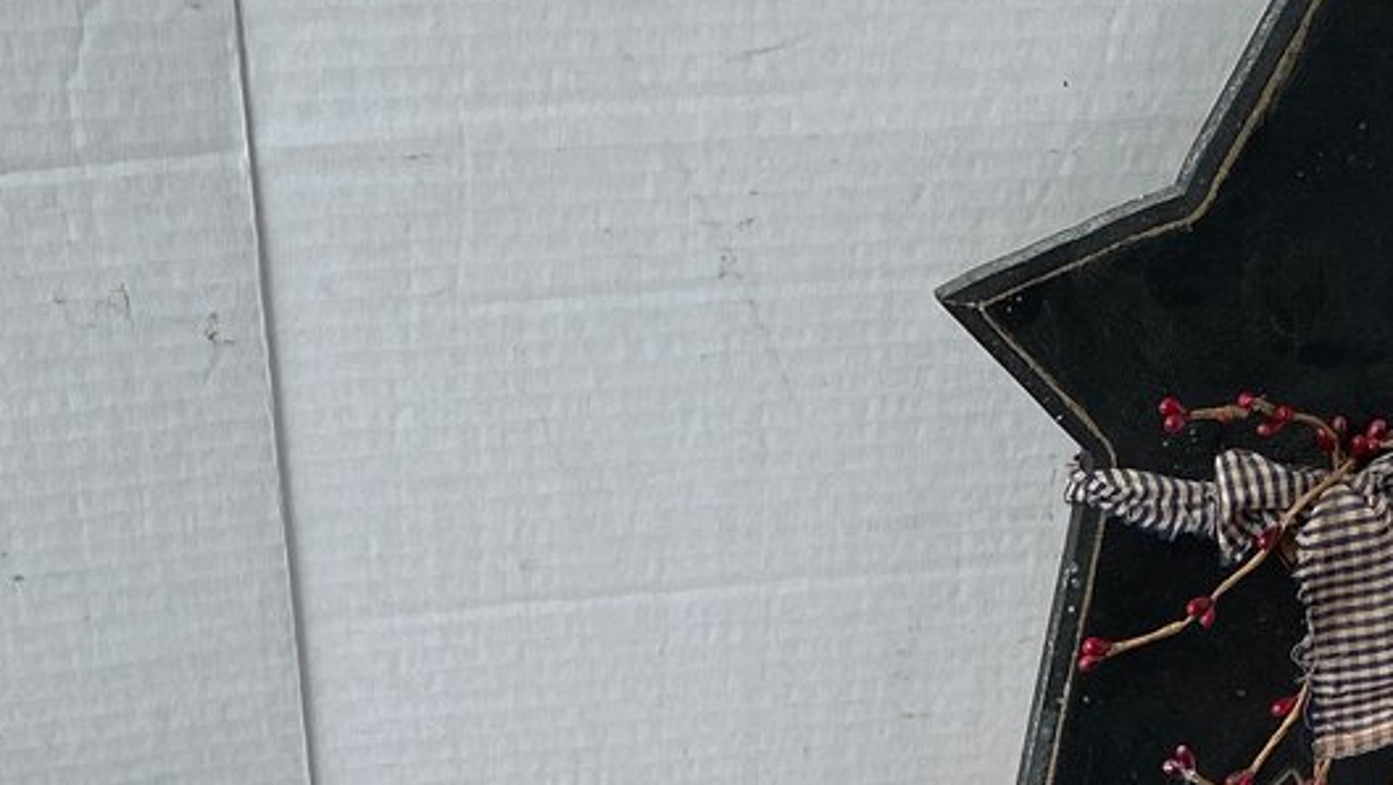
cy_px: 1416
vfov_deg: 13.4
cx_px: 899
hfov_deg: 26.1
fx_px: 2993
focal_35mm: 81
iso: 32
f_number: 1.8
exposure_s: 1/799
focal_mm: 4.25
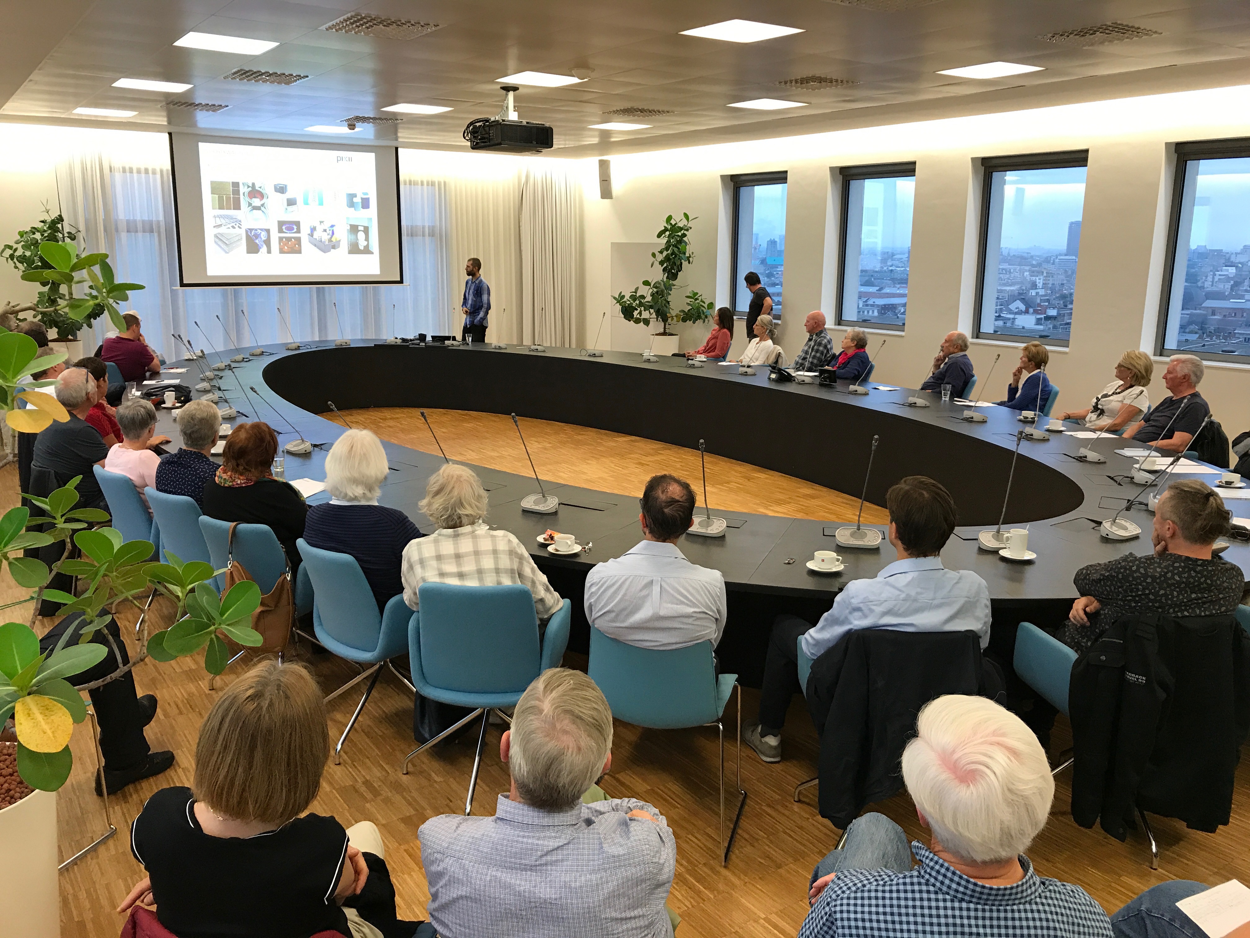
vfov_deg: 49.7
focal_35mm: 28
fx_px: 1011
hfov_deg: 63.4
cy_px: 469
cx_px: 625
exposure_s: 1/33
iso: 40
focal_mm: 3.99
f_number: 1.8
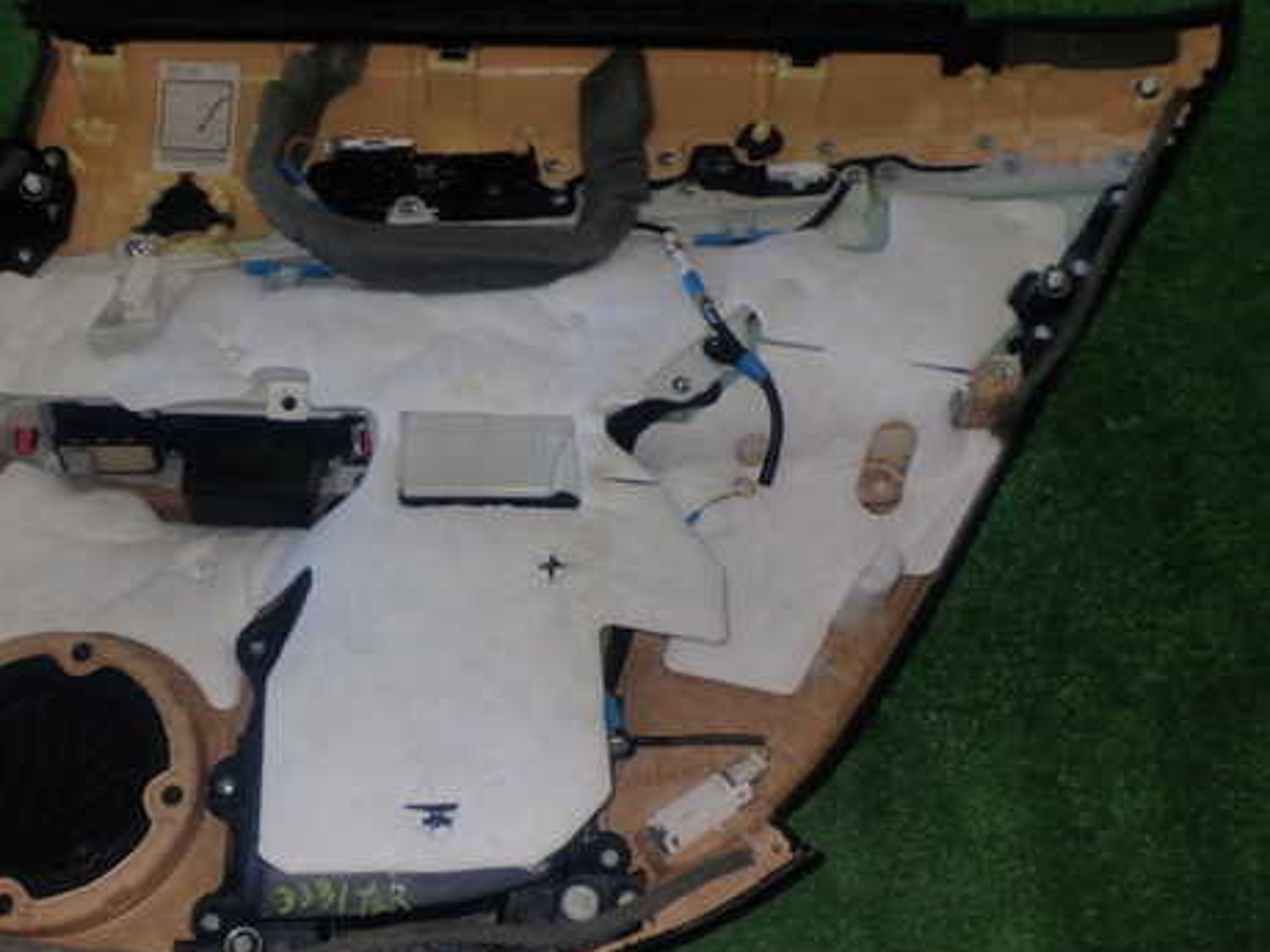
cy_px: 502
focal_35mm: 47
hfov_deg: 40.3
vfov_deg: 30.9
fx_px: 1724
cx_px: 516
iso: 200
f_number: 7.1
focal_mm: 6.37
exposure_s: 1/40
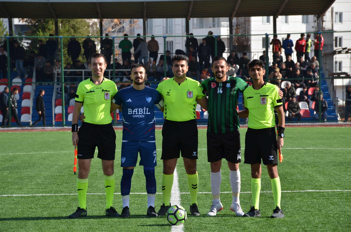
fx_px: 1693
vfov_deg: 7.9
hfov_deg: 11.8
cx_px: 176
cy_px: 116
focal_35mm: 174
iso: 110
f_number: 8
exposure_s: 1/250
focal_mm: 116
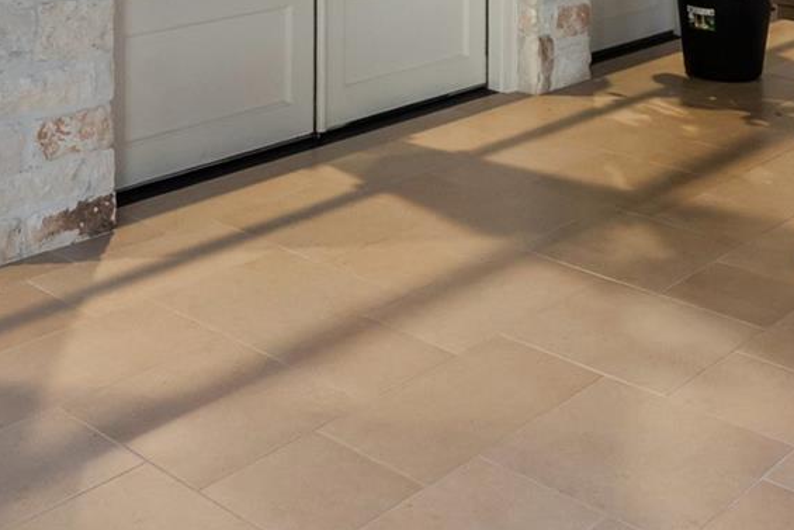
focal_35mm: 58
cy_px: -262
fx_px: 1279
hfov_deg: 34.4
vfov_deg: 20.2
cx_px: 447
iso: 800
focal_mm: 16
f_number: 8
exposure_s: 3.2
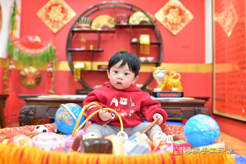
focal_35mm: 35
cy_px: 82
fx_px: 239
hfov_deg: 54.4
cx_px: 123
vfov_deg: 37.9
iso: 500
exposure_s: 1/200
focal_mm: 35
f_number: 2.8
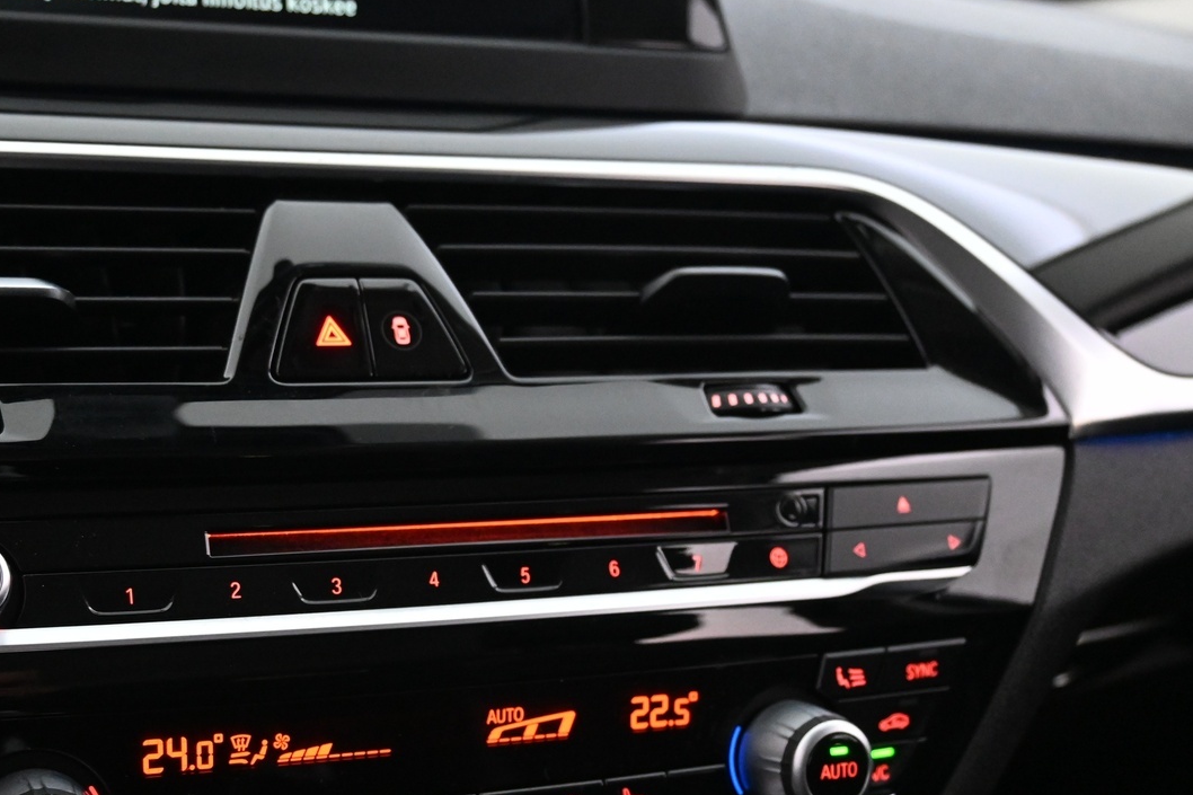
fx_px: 1636
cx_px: 344
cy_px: 545
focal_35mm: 49
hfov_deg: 39.3
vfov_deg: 27.1
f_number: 4
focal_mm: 21.5
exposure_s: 1/30
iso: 3600
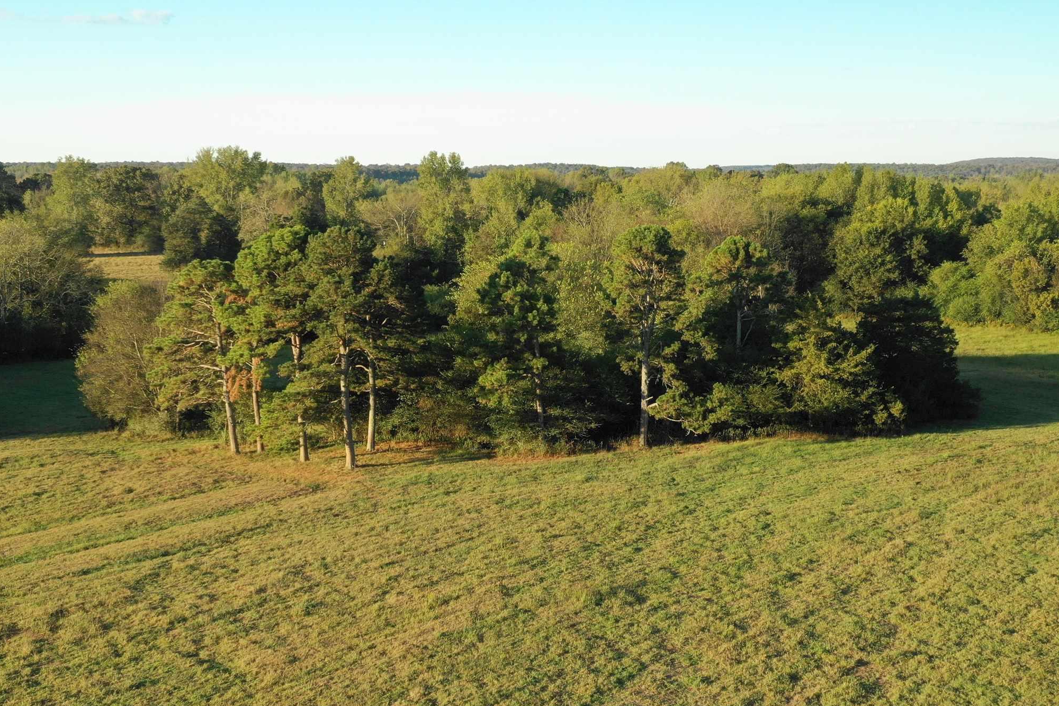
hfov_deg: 45.3
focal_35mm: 43
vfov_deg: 31.2
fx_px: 1265
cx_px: 608
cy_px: 355
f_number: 5.6
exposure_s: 1/50
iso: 100
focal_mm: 10.26
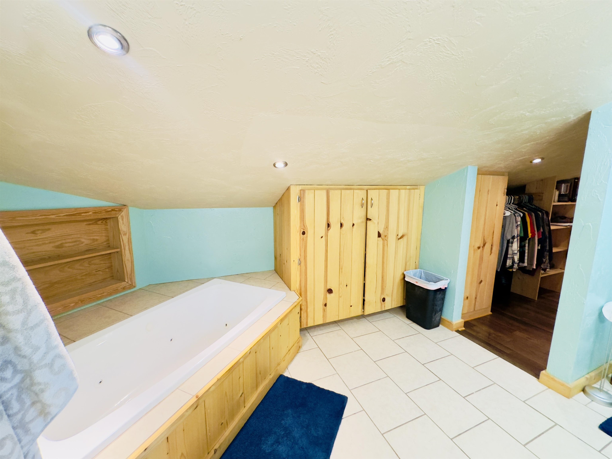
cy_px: 230
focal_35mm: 14
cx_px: 306
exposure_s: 1/60
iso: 1000
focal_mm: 2.22
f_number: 2.2
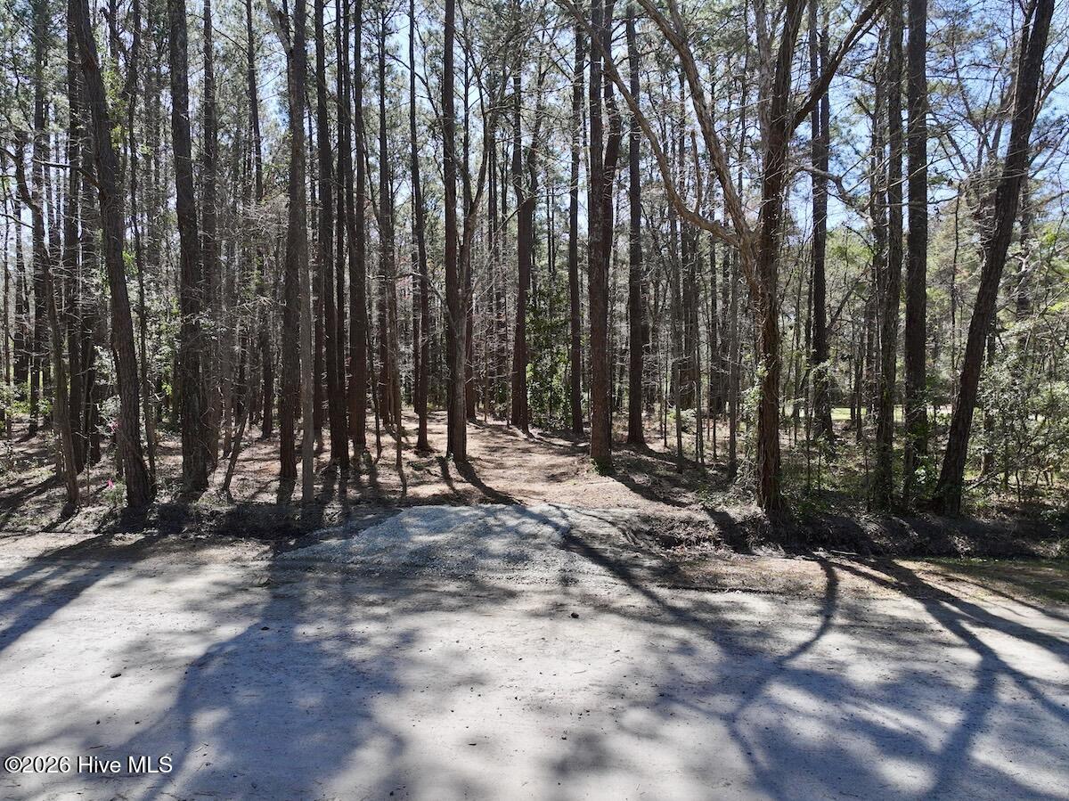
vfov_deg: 56.8
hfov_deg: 71.6
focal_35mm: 24
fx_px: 741
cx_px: 534
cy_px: 400
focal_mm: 12.29
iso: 160
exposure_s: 1/80
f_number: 2.8
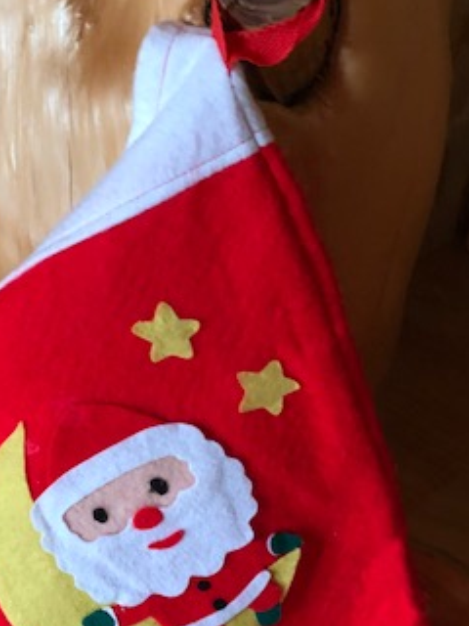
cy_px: 401
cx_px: 137
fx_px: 1048
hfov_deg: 25.0
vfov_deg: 33.0
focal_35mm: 58
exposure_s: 1/7
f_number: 1.8
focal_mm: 3.99
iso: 100
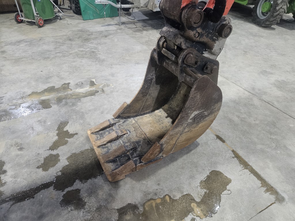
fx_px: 196
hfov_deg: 73.9
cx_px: 148
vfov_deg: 58.9
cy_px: 110
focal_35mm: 23
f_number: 1.8
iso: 640
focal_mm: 5.4
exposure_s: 1/115
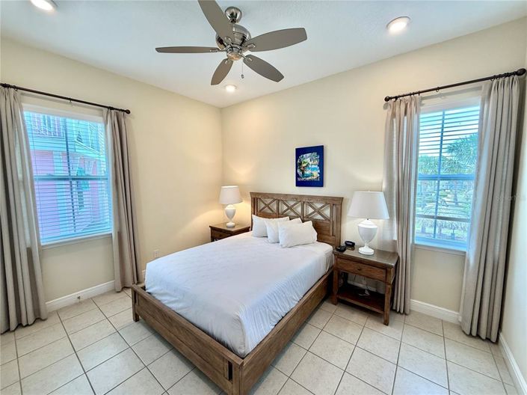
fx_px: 213
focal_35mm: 14
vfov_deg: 85.6
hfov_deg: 102.1
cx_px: 264
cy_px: 198
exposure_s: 1/120
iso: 80
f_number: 2.2
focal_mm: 2.22
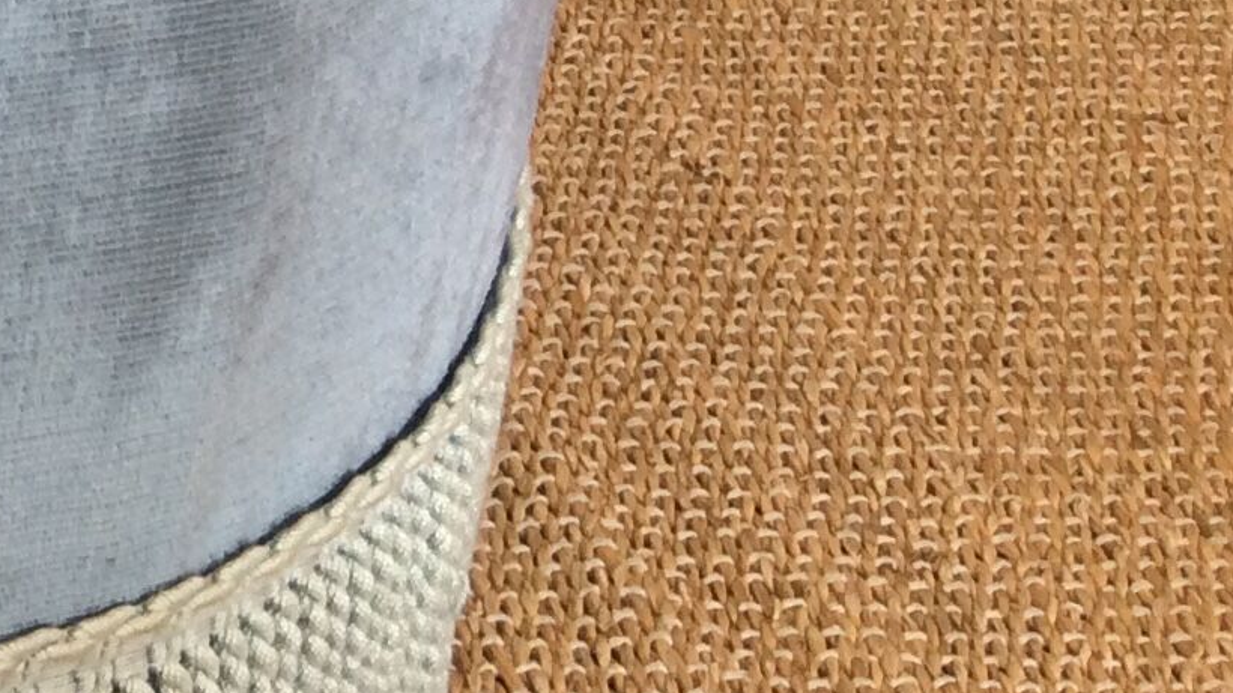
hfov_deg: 17.7
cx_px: -544
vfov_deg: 10.8
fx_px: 3596
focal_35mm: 110
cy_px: -213
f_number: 2.4
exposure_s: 1/50
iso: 32
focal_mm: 3.3
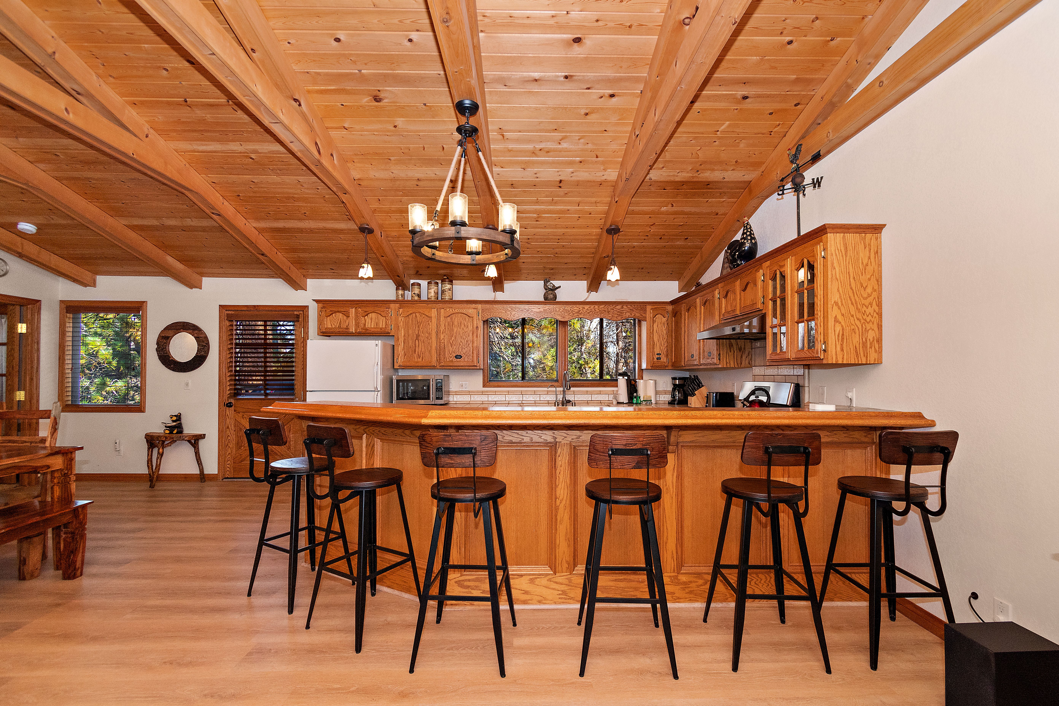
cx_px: 530
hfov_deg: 100.4
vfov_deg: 77.3
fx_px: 441
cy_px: 353
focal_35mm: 15
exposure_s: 1/200
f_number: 5.6
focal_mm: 10
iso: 320
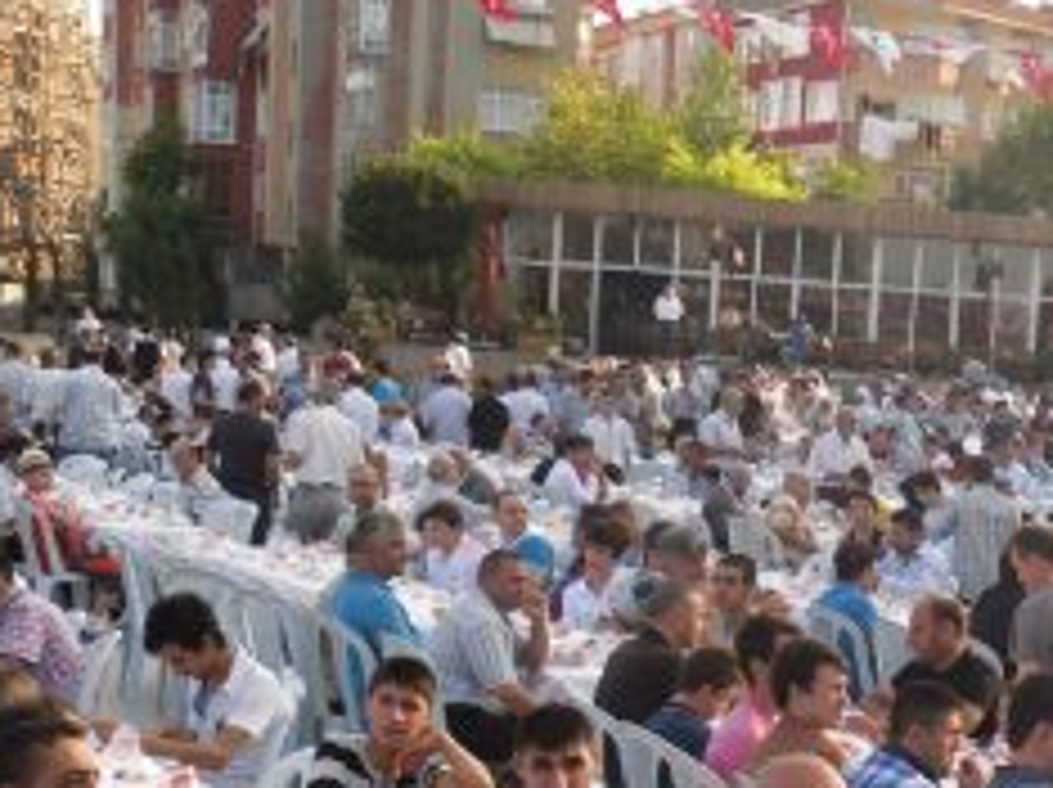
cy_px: 860
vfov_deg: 15.5
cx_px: 1310
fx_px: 2826
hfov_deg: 19.7
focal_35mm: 93
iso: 80
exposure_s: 1/304
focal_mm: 6
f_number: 2.8
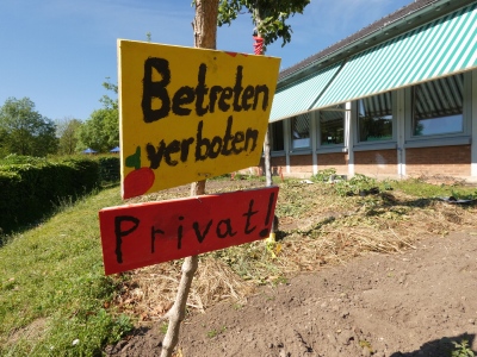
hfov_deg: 81.7
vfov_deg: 66.0
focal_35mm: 20
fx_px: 276
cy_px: 178
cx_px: 238
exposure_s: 1/200
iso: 80
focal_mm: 3.6
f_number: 6.3
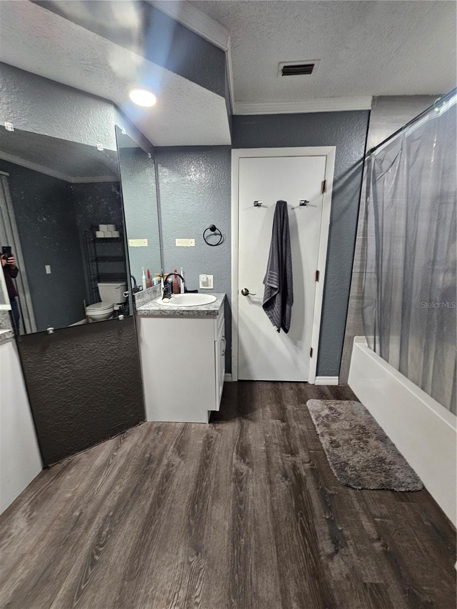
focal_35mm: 13
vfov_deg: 106.2
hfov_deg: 89.9
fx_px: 229
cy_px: 304
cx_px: 228
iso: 320
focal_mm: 2.2
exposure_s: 1/40
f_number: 2.2
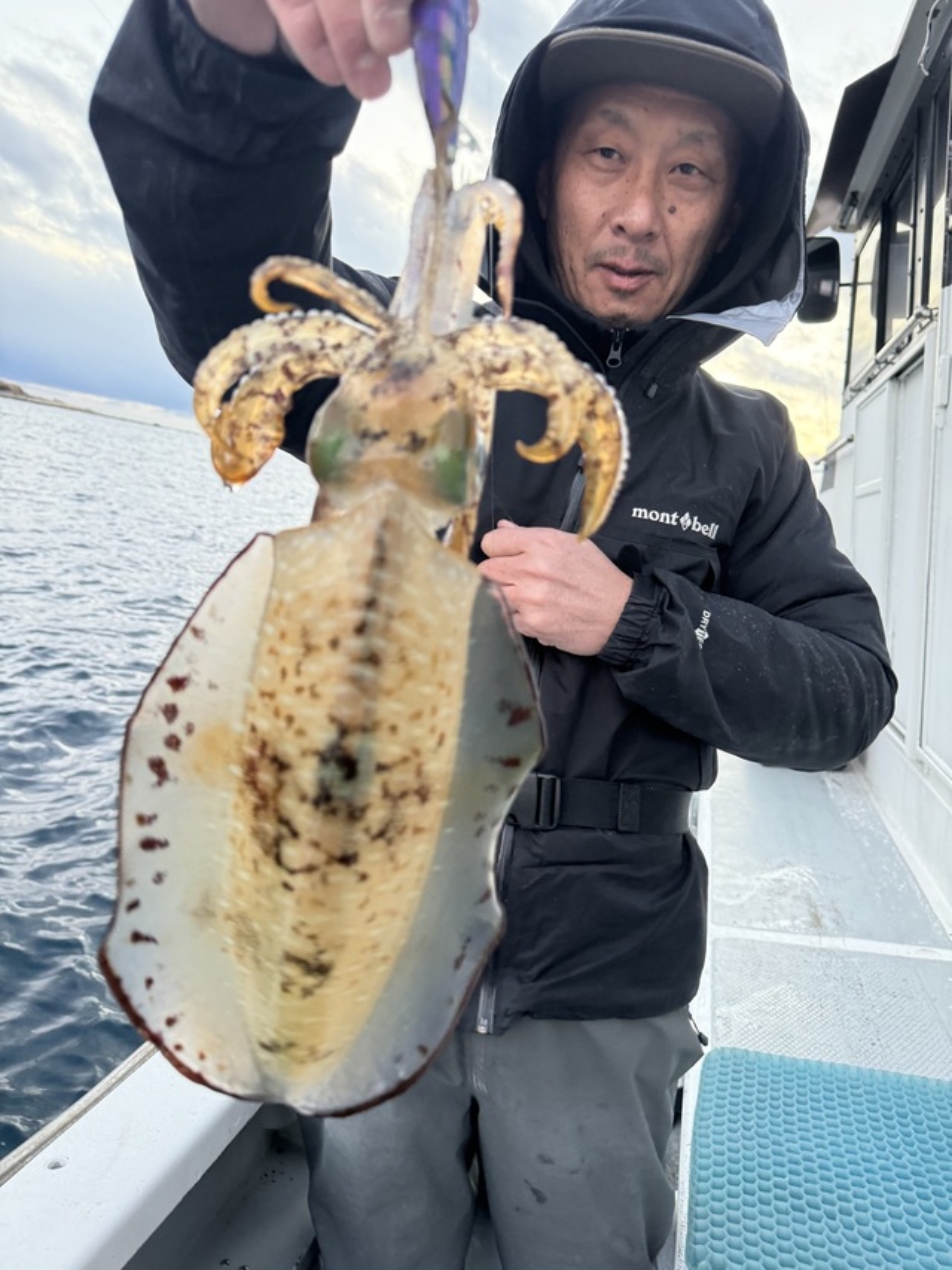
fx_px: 880
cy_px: 635
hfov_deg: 56.8
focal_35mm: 24
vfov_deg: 71.6
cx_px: 476
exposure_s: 1/63
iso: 200
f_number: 1.78
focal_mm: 6.76
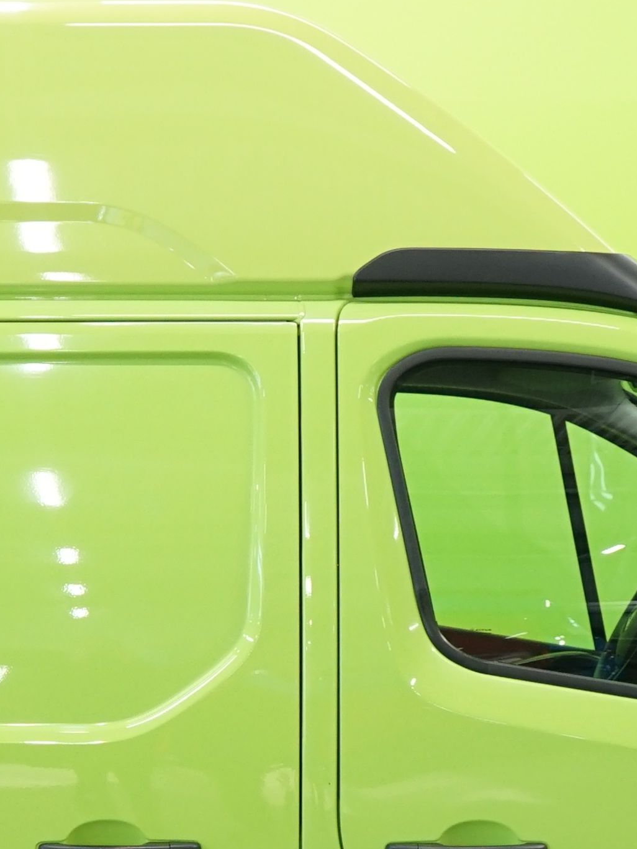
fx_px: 3311
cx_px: 109
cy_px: 692
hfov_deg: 10.9
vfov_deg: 14.5
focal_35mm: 135
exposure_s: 1/40
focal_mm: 32
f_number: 5.6
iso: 800
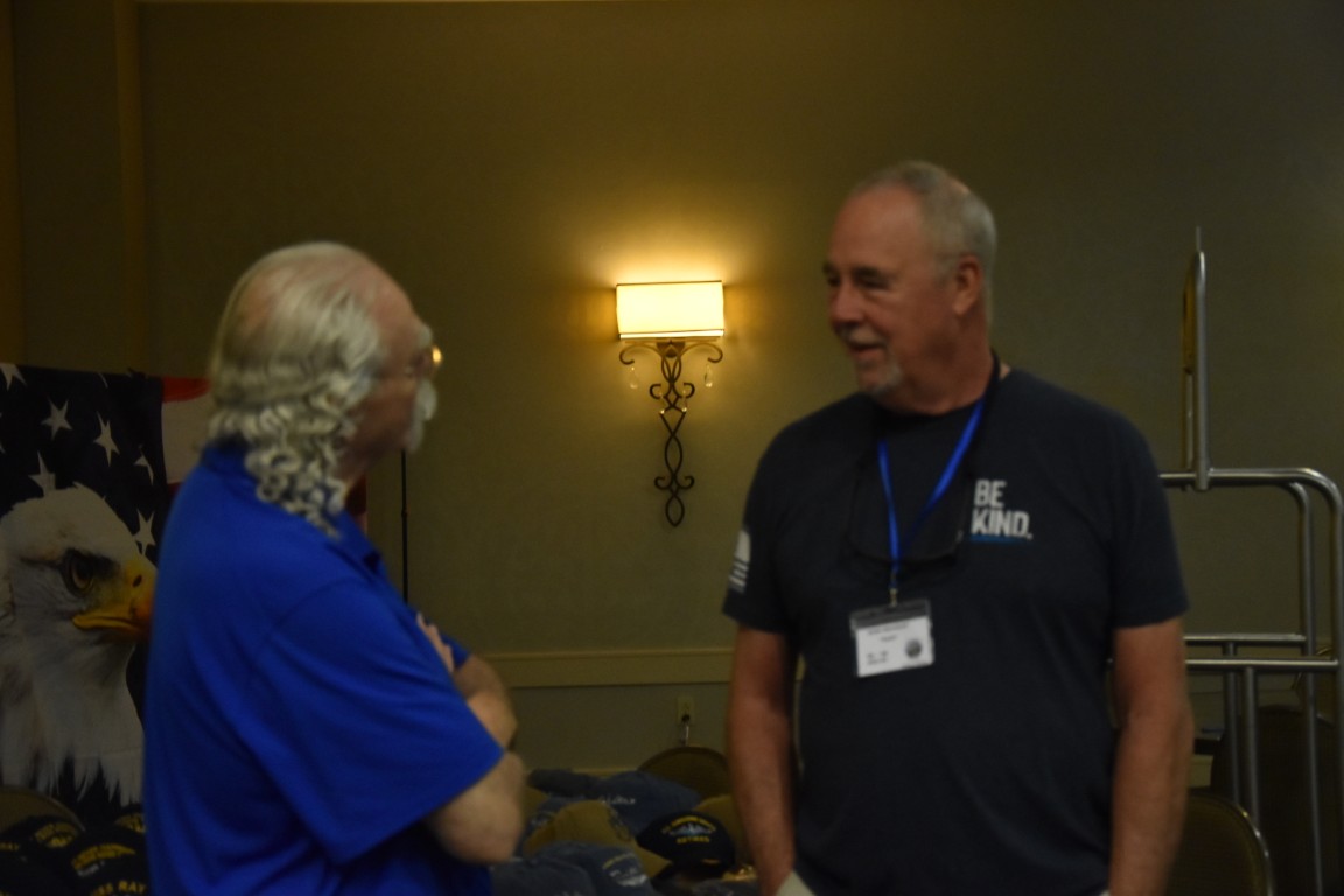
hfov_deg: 31.9
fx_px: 2352
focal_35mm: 63
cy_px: 448
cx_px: 672
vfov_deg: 21.6
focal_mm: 42
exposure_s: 1/60
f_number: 4.8
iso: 1600
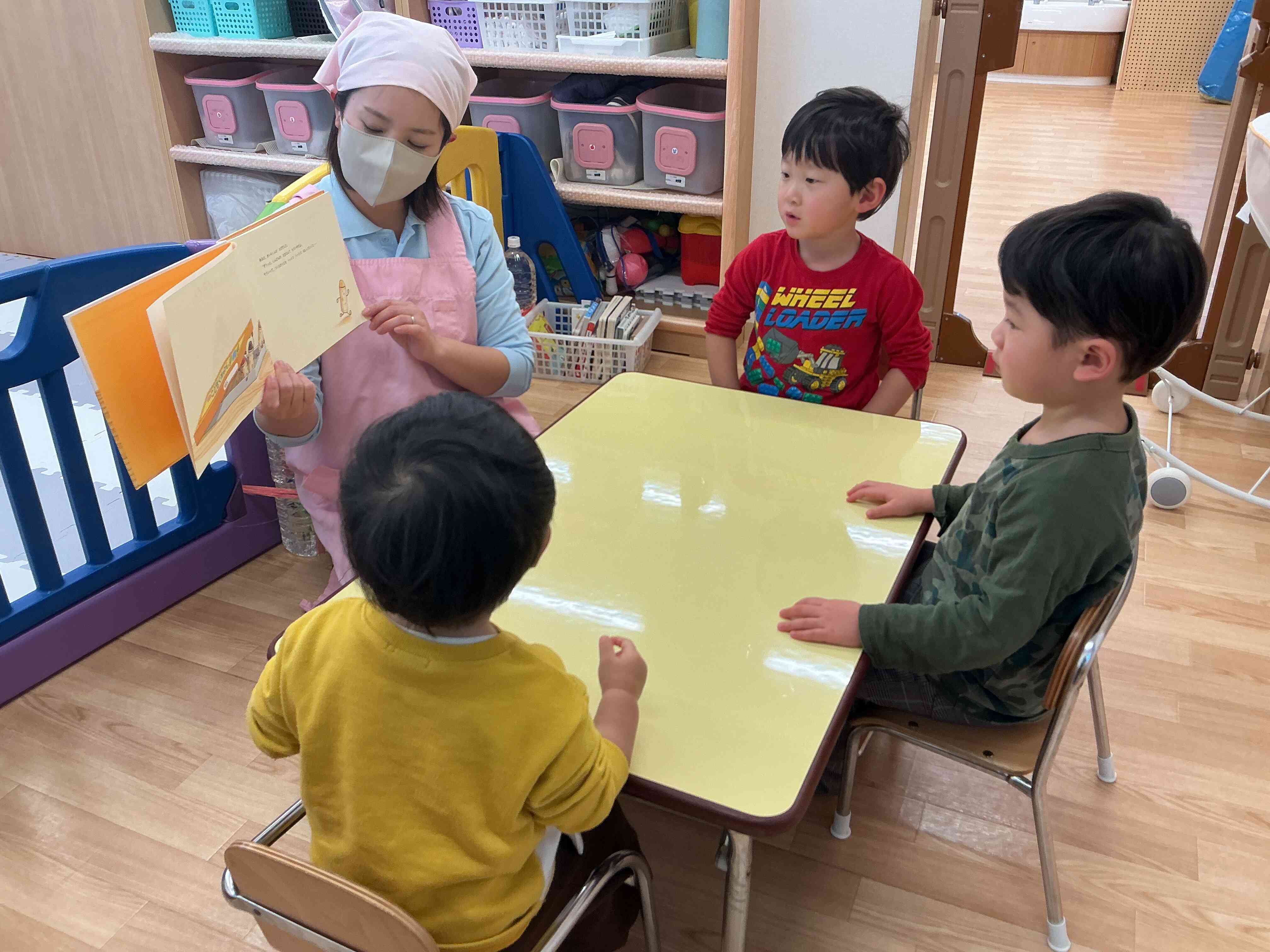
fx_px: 1064
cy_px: 476
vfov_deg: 48.2
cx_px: 635
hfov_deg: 61.7
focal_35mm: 29
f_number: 1.8
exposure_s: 1/100
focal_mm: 3
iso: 40
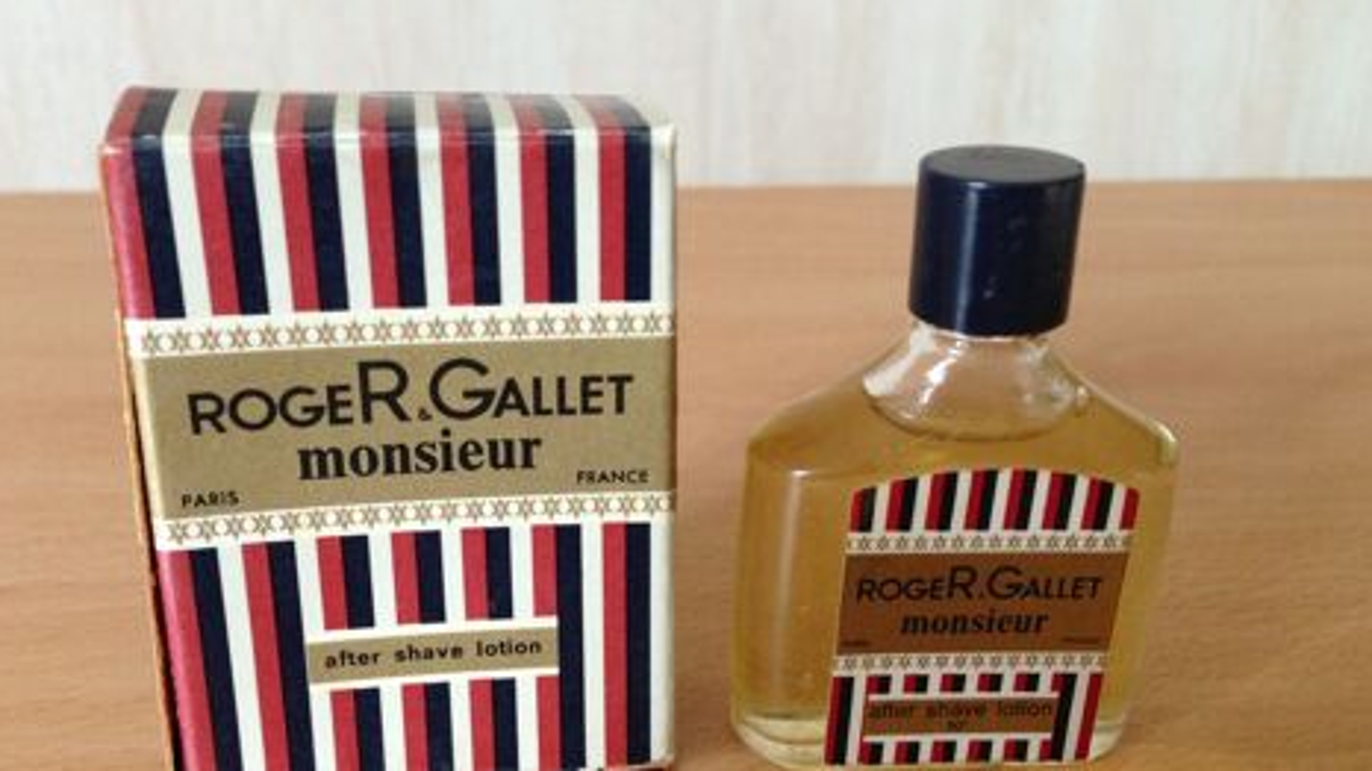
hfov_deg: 54.0
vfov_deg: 31.9
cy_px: 453
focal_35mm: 37
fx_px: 1346
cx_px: 674
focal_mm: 4.13
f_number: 2.4
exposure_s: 1/20
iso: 160
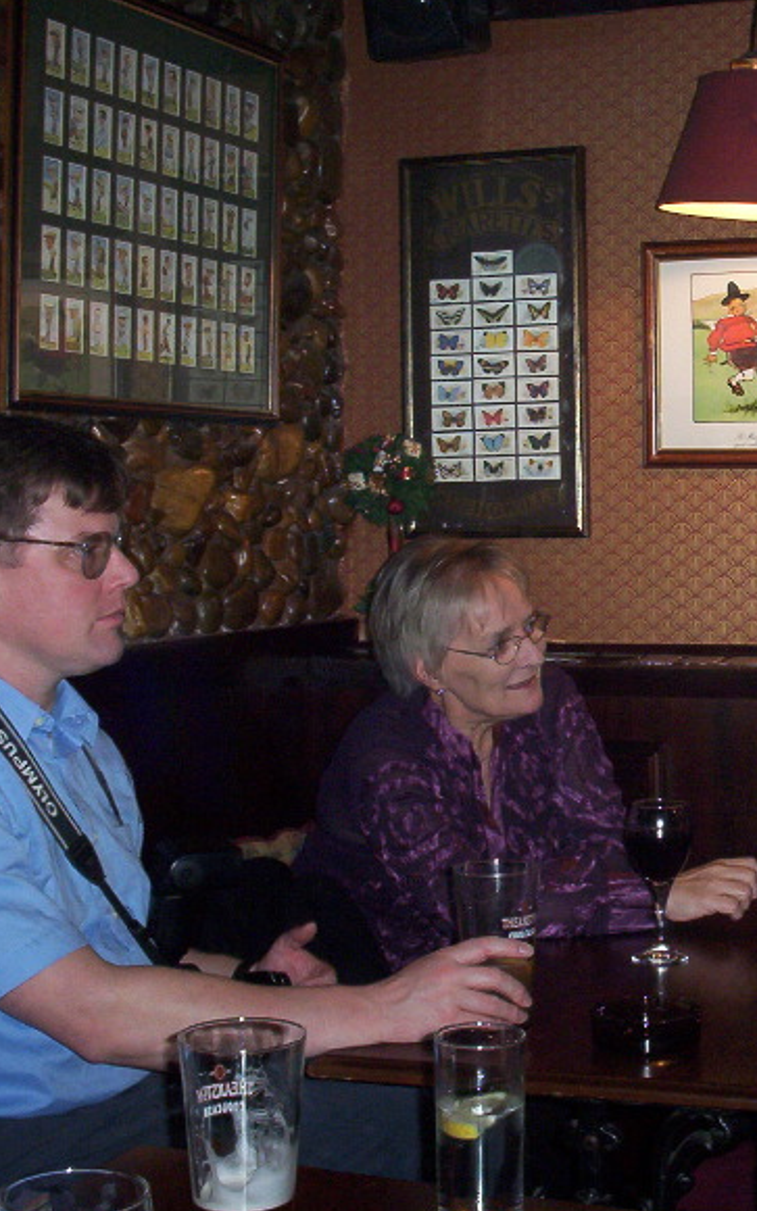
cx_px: 657
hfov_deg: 22.3
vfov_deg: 35.7
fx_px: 1882
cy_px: 597
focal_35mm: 57
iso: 140
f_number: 4.5
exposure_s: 1/30
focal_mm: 6
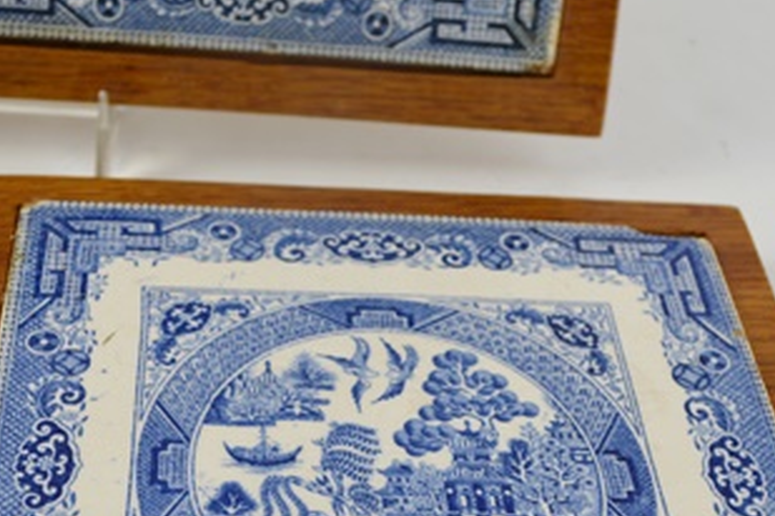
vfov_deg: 20.8
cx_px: 291
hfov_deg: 31.3
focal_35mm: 64
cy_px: 461
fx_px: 1378
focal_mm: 22
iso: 250
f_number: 5.6
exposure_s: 1/125
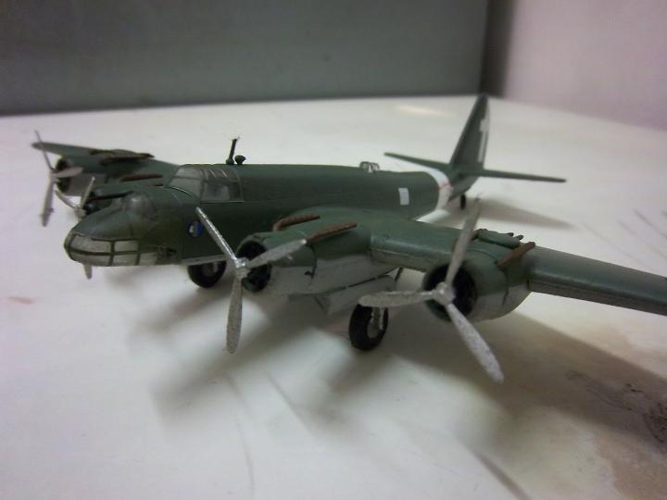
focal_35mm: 28
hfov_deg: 63.4
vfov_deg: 49.7
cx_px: 334
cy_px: 250
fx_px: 540
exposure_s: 1/8
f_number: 3.5
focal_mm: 5.1
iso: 258
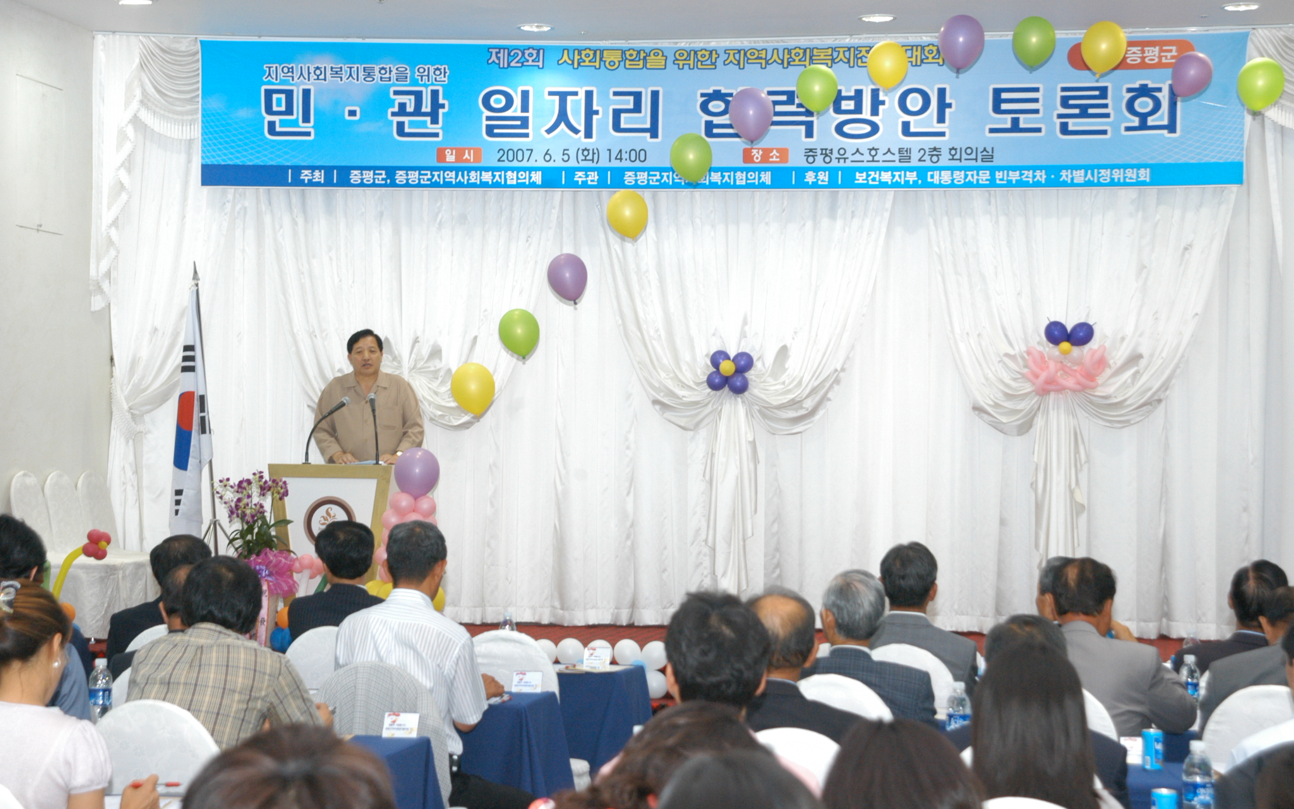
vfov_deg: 17.6
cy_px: 412
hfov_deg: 27.8
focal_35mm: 74
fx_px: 2610
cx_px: 645
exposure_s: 1/100
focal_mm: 48
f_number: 7.1
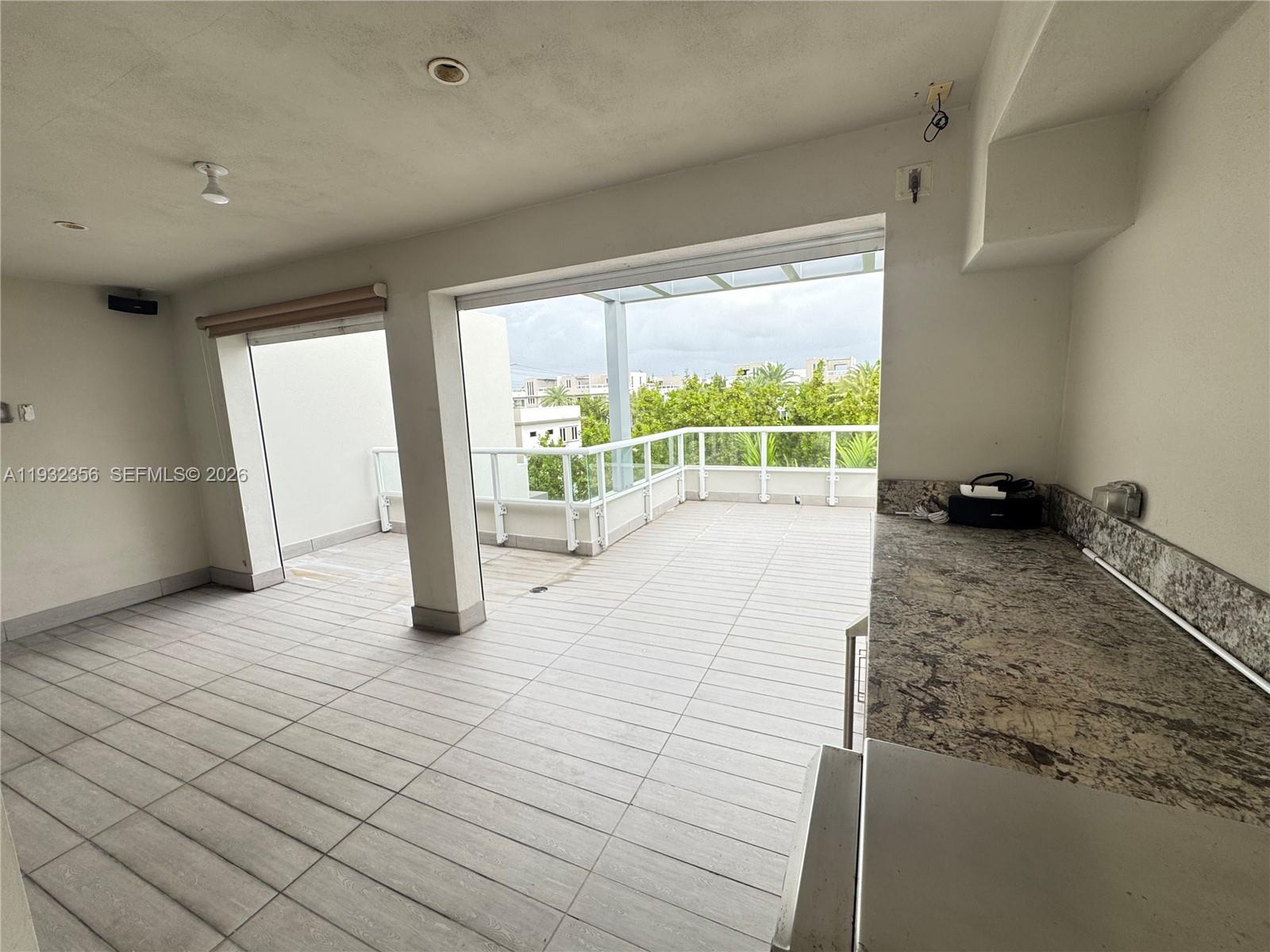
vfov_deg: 85.7
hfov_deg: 102.1
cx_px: 635
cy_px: 476
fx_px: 514
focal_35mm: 14
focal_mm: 2.22
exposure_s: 1/198
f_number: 2.2
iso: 40
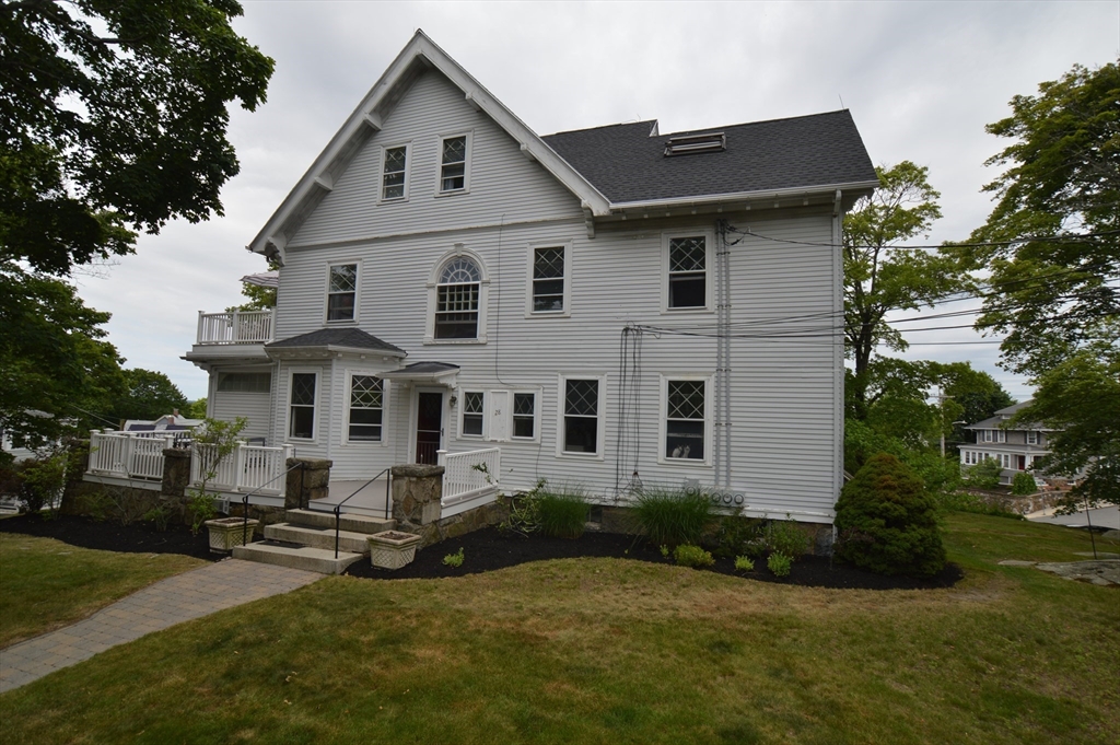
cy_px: 372
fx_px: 513
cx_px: 560
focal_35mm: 16
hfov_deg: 95.0
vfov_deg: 72.0
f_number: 7.1
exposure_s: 1/200
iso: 100
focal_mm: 11
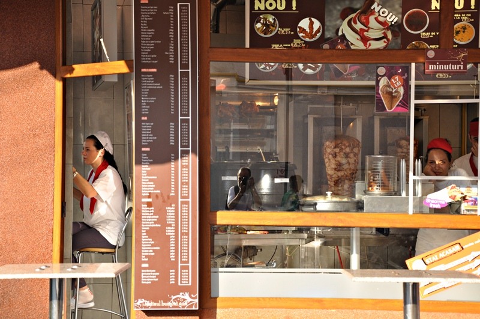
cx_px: 240
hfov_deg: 23.4
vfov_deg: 15.7
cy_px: 160
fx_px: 1158
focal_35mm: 87
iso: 320
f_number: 6.3
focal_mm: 58
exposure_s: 1/200
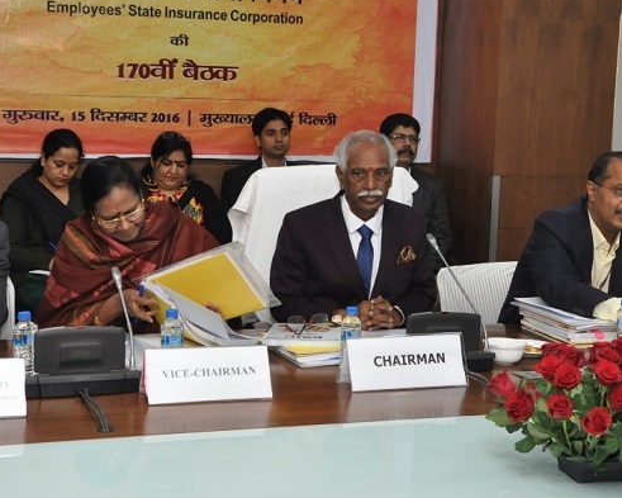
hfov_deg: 29.1
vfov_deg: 23.5
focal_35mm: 65
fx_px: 1197
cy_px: 205
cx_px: 299
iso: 1000
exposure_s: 1/125
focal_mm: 28
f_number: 5.6
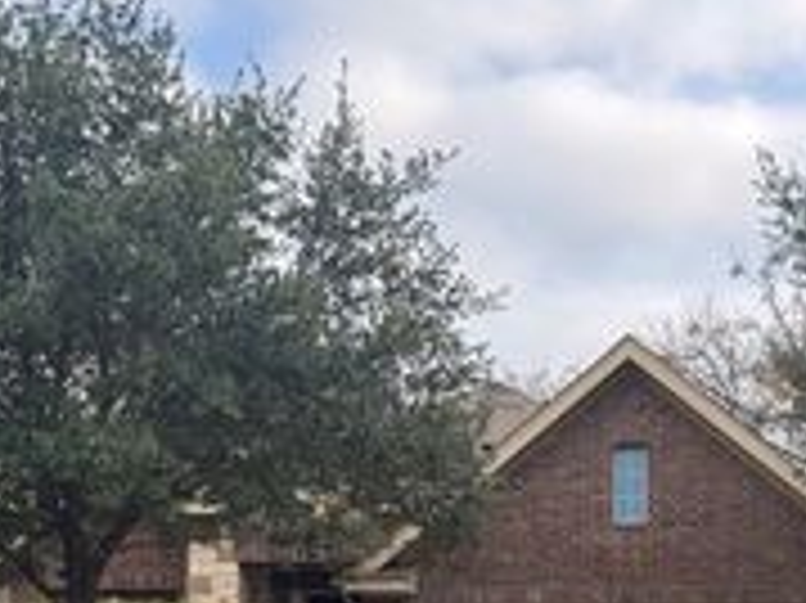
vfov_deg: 21.1
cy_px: 619
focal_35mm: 67
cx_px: 500
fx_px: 1559
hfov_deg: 28.9
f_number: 1.78
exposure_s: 1/1151
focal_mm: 6.76
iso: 80
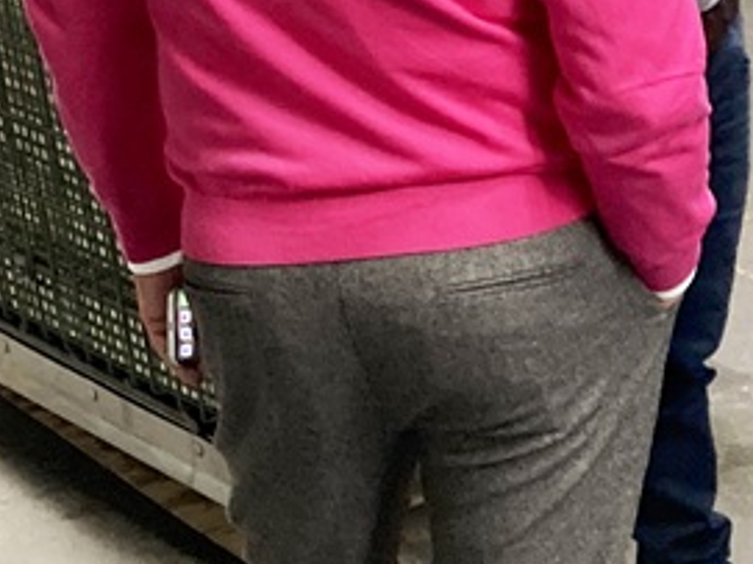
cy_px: 201
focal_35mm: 125
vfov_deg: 11.8
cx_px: 1193
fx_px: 2718
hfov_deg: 14.5
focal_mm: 3.99
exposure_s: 1/50
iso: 100
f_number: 1.8
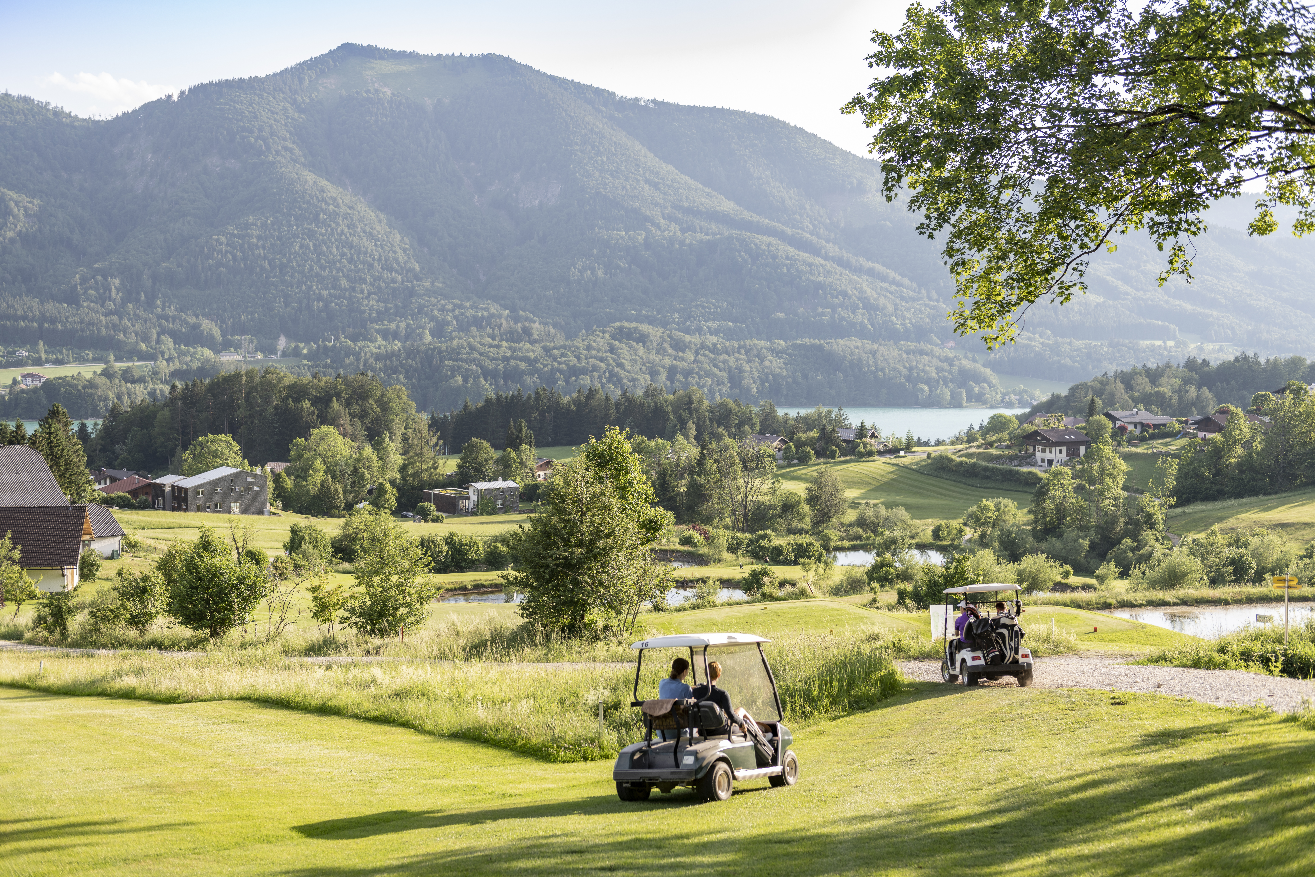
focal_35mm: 40
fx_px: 1461
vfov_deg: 33.4
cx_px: 658
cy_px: 438
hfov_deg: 48.5
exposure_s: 1/250
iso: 100
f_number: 4
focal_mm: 40
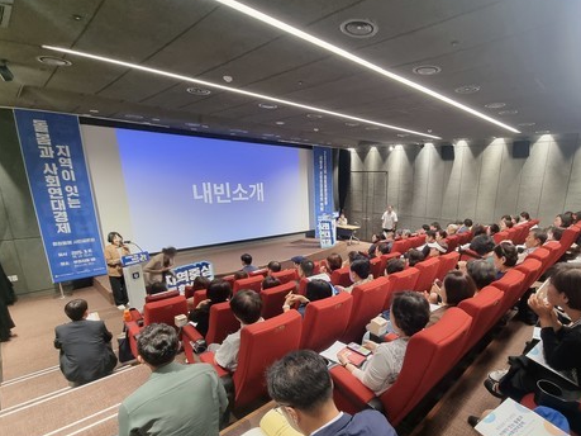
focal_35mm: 17
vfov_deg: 73.7
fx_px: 285
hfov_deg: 89.5
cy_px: 266
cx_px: 357
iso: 640
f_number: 2.2
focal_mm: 2.2
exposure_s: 1/30
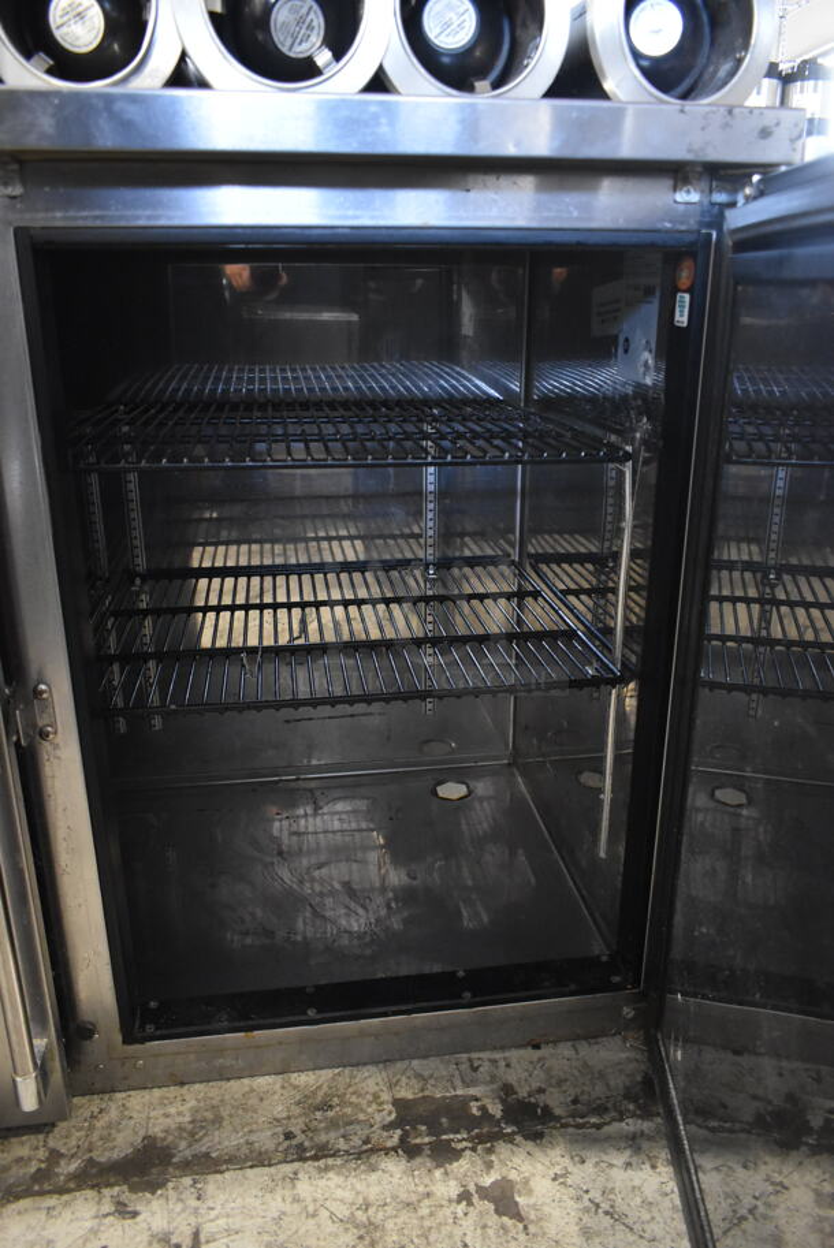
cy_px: 624
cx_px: 417
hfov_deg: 48.0
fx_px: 937
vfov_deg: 67.3
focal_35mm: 27
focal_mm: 18
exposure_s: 1/30
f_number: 3.5
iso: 3200
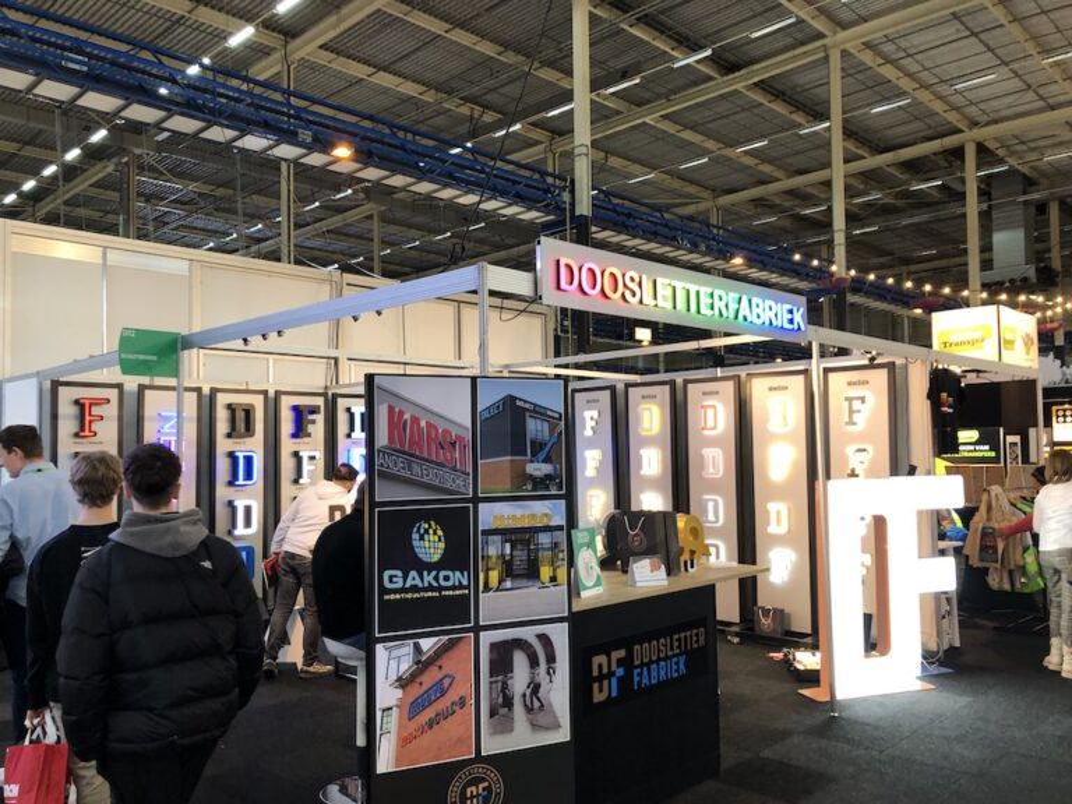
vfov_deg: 49.7
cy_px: 402
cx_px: 536
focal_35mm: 28
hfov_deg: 63.4
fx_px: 867
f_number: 1.8
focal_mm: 3.99
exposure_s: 1/17
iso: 40
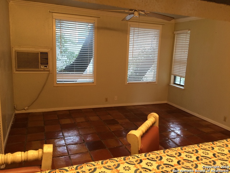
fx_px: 193
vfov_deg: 48.2
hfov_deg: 61.7
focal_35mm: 29
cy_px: 86
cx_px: 115
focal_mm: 4.15
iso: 80
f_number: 2.2
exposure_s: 1/30
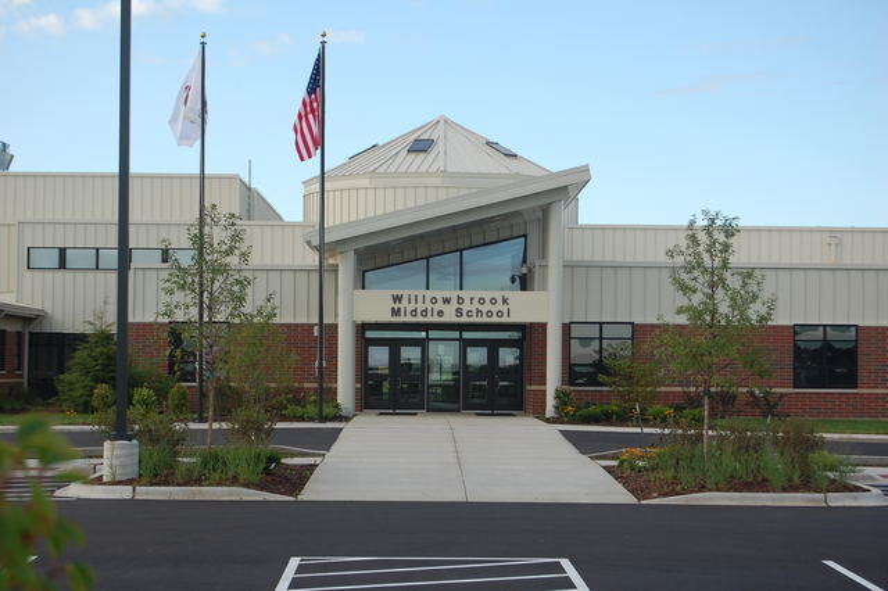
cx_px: 444
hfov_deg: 24.6
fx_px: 2034
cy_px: 296
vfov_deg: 16.5
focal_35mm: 82
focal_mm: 55
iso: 200
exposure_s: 1/160
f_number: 6.3
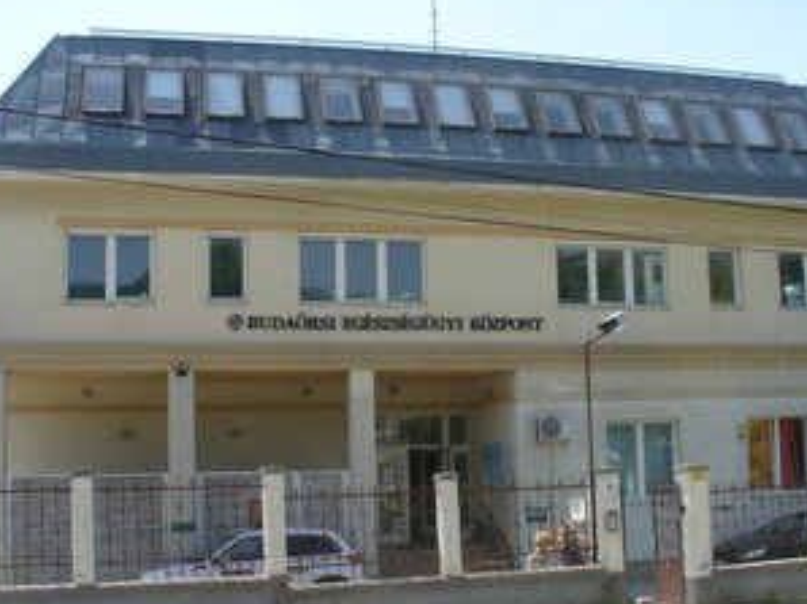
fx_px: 1072
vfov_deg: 31.4
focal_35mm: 46
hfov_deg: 41.2
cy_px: 340
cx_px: 431
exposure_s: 1/200
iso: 80
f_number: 5.6
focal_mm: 6.1
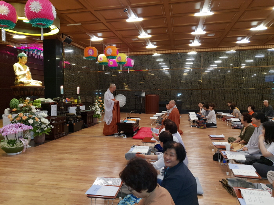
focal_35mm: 26
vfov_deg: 53.1
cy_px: 102
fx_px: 206
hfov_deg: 67.3
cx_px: 137
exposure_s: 1/24
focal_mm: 4.3
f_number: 1.5
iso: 100
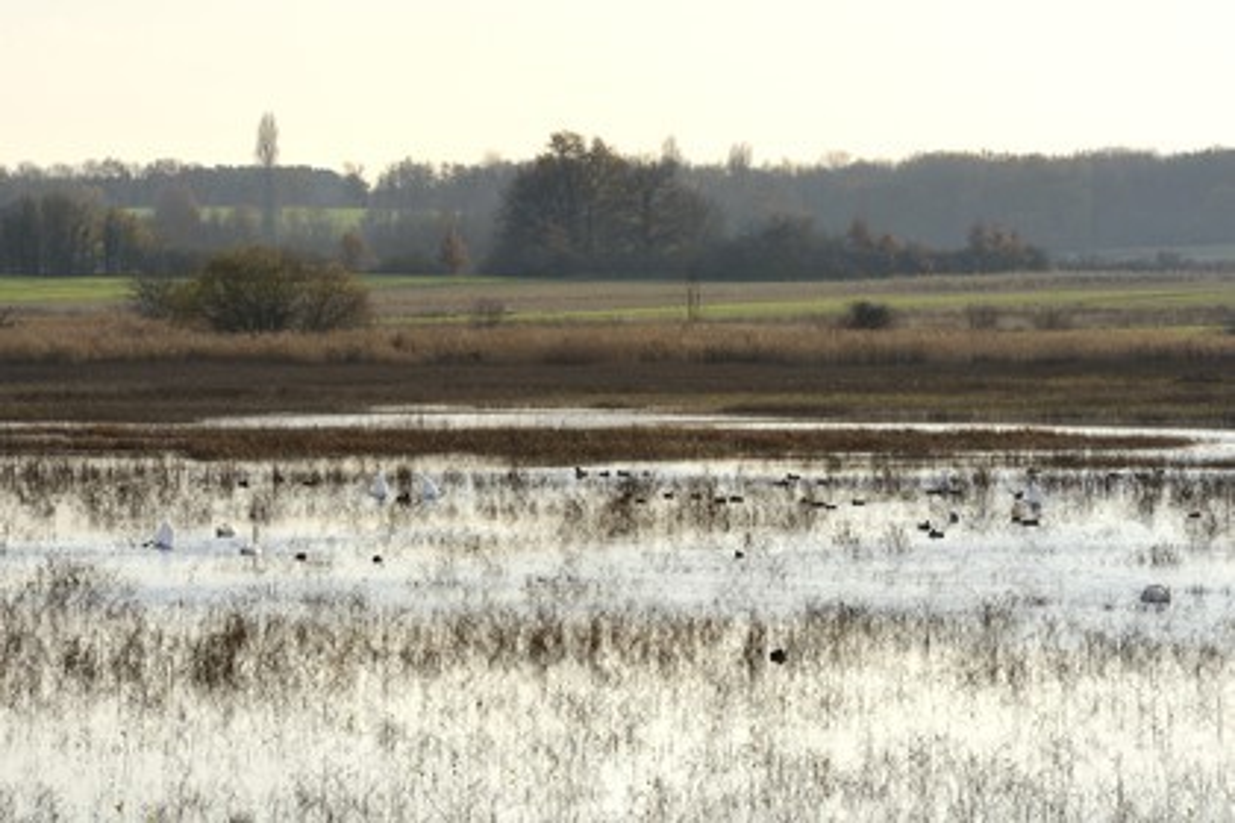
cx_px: 618
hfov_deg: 10.3
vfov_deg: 6.9
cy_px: 412
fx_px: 6861
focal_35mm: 200
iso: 400
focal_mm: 200
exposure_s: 1/320
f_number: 16
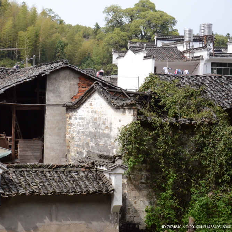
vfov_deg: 18.7
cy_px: 117
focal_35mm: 93
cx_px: 61
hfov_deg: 18.6
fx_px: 705
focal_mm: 48
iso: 2000
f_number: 5
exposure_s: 1/6400
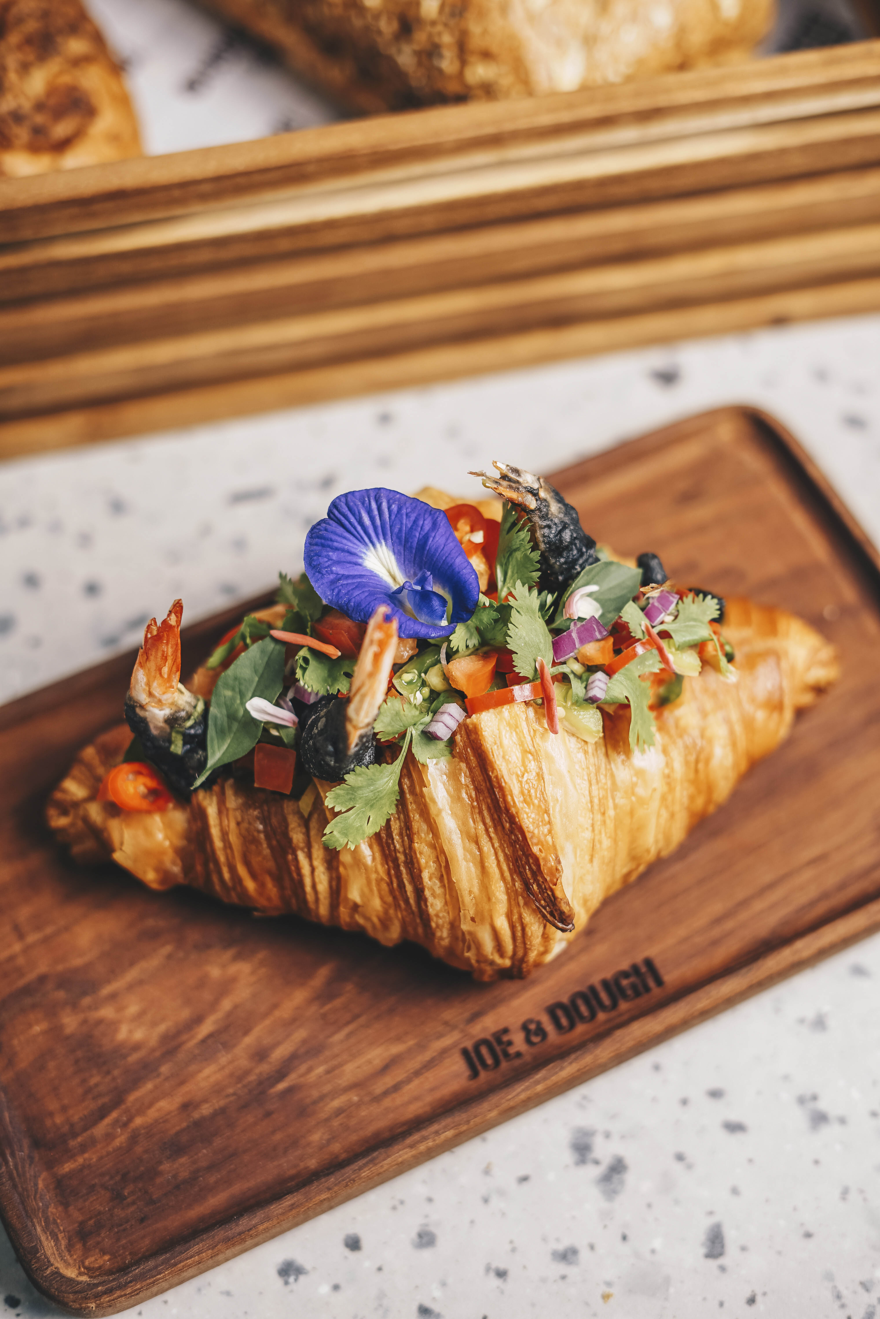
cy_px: 660
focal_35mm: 50
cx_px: 440
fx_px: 1833
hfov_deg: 27.0
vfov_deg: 39.6
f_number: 2.5
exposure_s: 1/125
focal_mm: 50
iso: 50
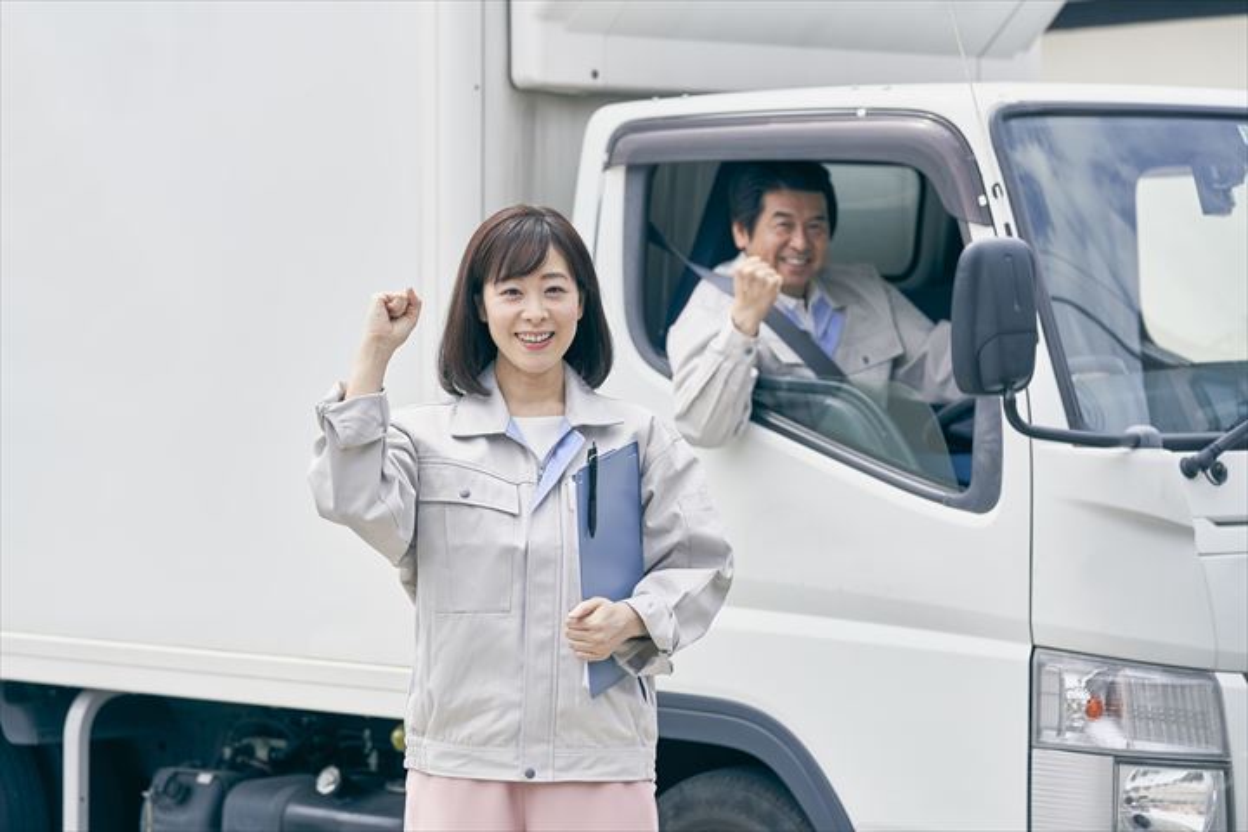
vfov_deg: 11.1
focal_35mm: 124
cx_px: 624
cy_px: 416
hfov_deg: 16.5
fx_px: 4298
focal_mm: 124
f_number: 4.5
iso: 100
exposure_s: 1/500
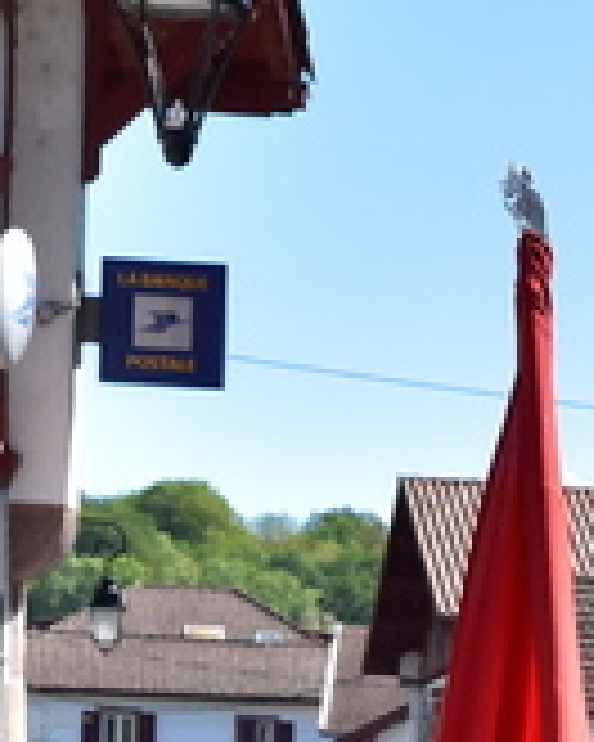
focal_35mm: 224
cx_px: 1170
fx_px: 4922
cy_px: 1261
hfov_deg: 6.7
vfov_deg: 8.4
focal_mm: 42
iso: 800
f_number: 8
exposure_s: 1/1000
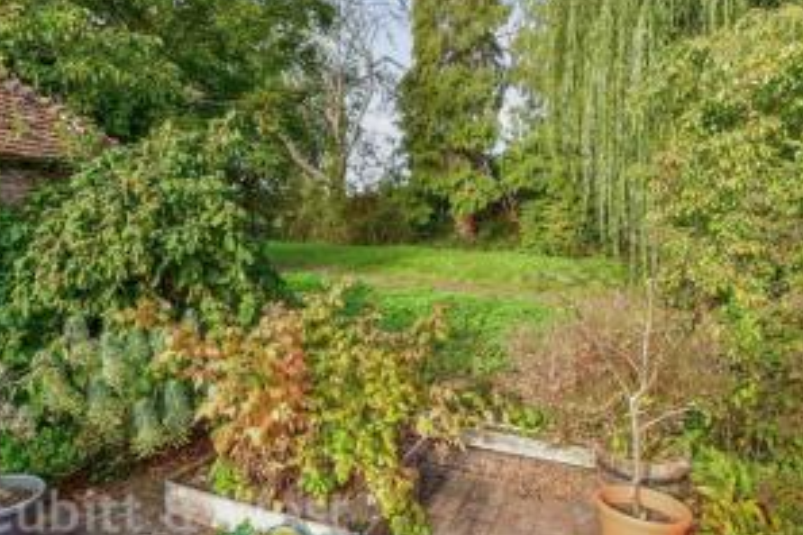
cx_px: 341
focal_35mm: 24
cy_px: 218
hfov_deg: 73.3
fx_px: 535
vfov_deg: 52.8
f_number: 8
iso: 400
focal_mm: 10
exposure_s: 1/100
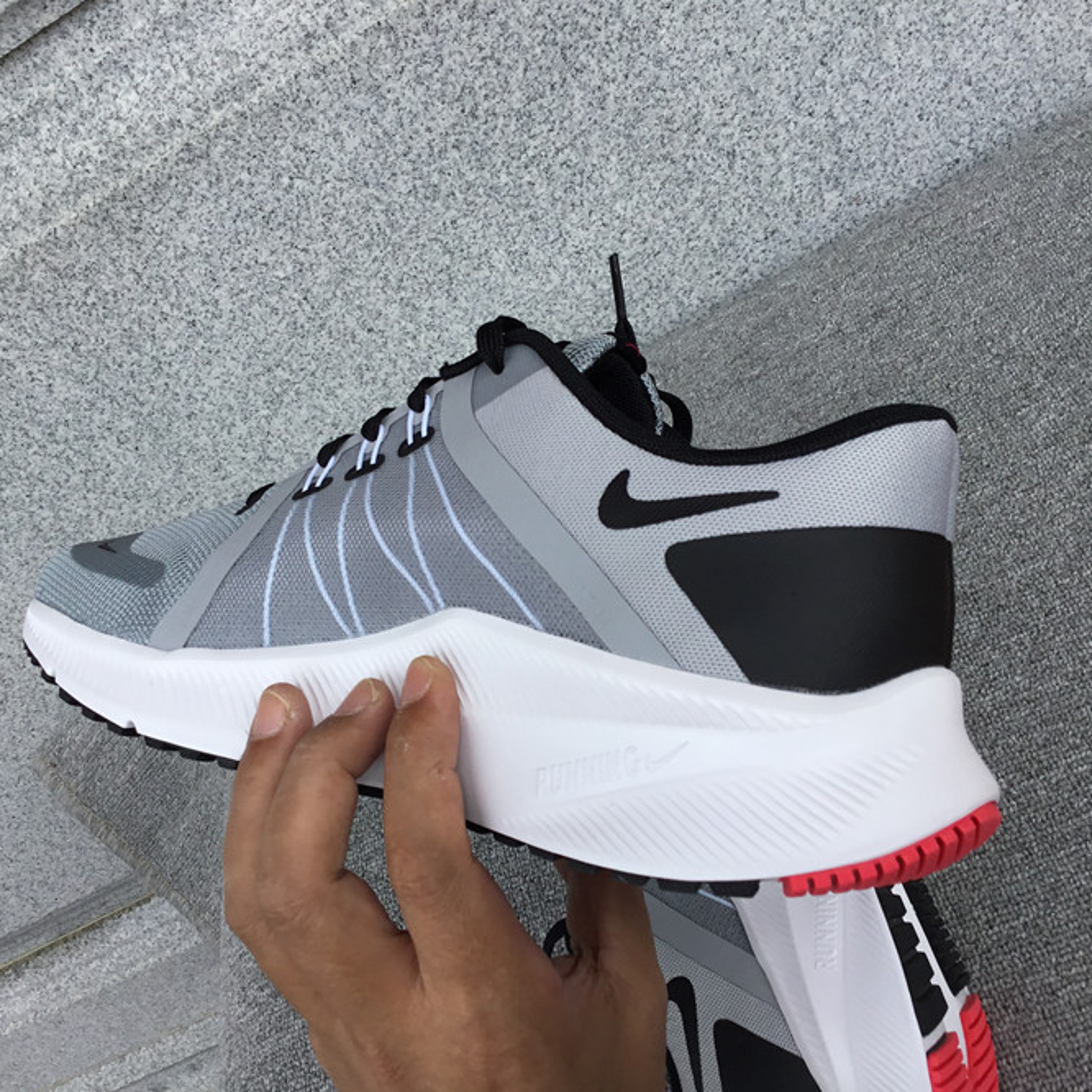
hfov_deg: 44.9
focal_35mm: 37
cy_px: 545
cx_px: 500
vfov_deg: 44.9
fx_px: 1321
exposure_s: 1/673
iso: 25
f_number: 2.4
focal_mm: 3.3
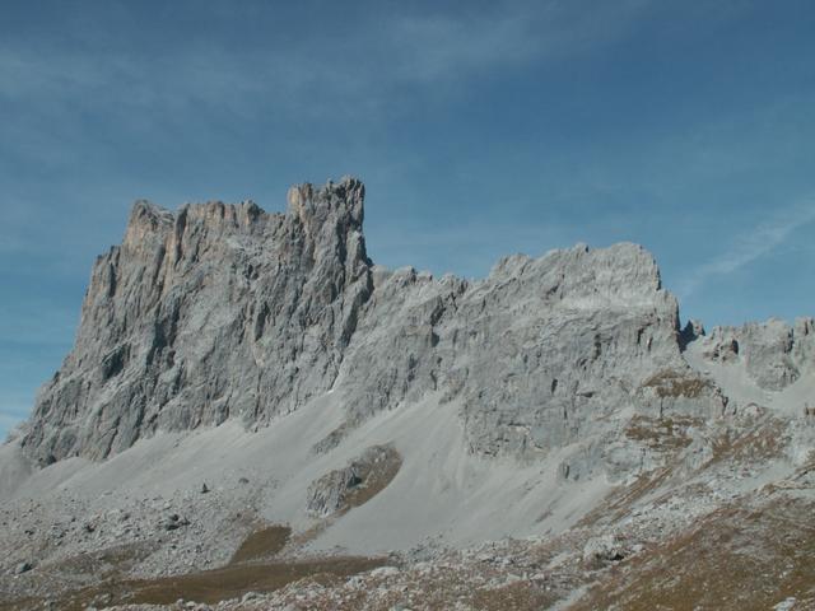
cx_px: 408
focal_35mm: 43
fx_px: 1012
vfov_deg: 33.6
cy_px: 306
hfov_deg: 43.9
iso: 50
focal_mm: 7.22
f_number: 5
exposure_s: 1/800
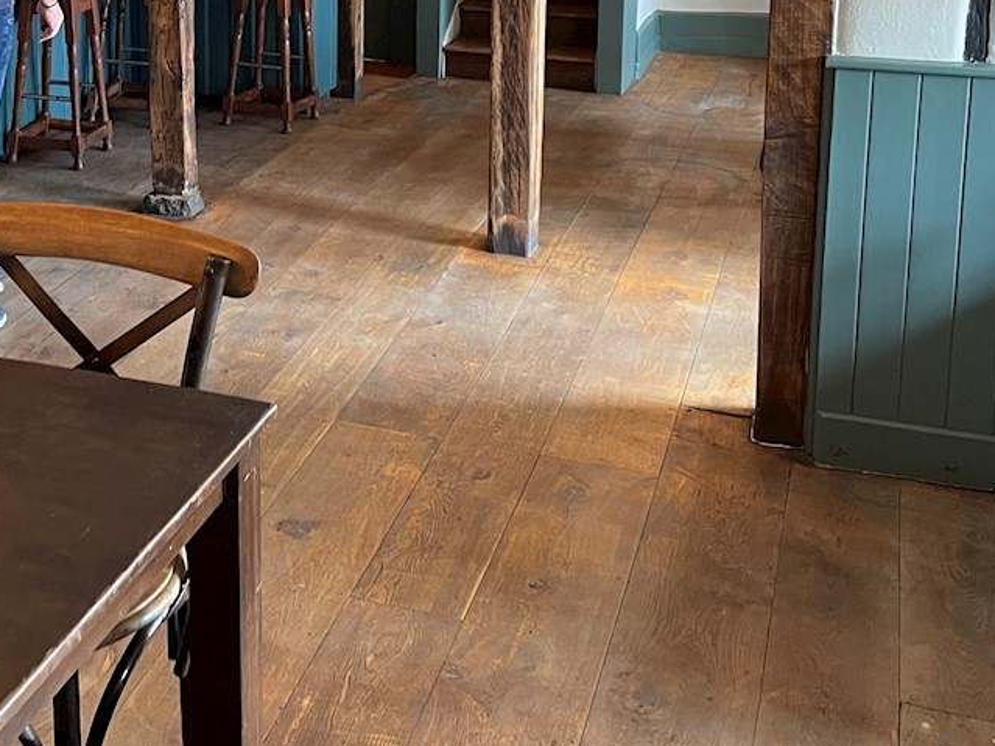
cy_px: 28
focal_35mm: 57
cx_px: 198
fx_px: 1638
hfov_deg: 32.8
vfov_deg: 24.6
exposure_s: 1/50
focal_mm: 4.2
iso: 160
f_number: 1.6
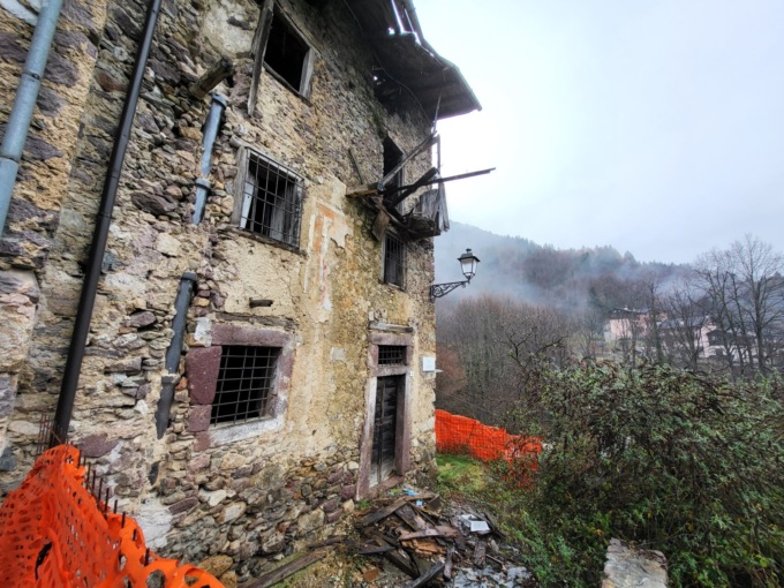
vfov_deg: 89.9
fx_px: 294
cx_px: 392
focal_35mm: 13
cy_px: 294
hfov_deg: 106.2
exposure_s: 1/100
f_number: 2.2
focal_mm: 1.74
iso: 50
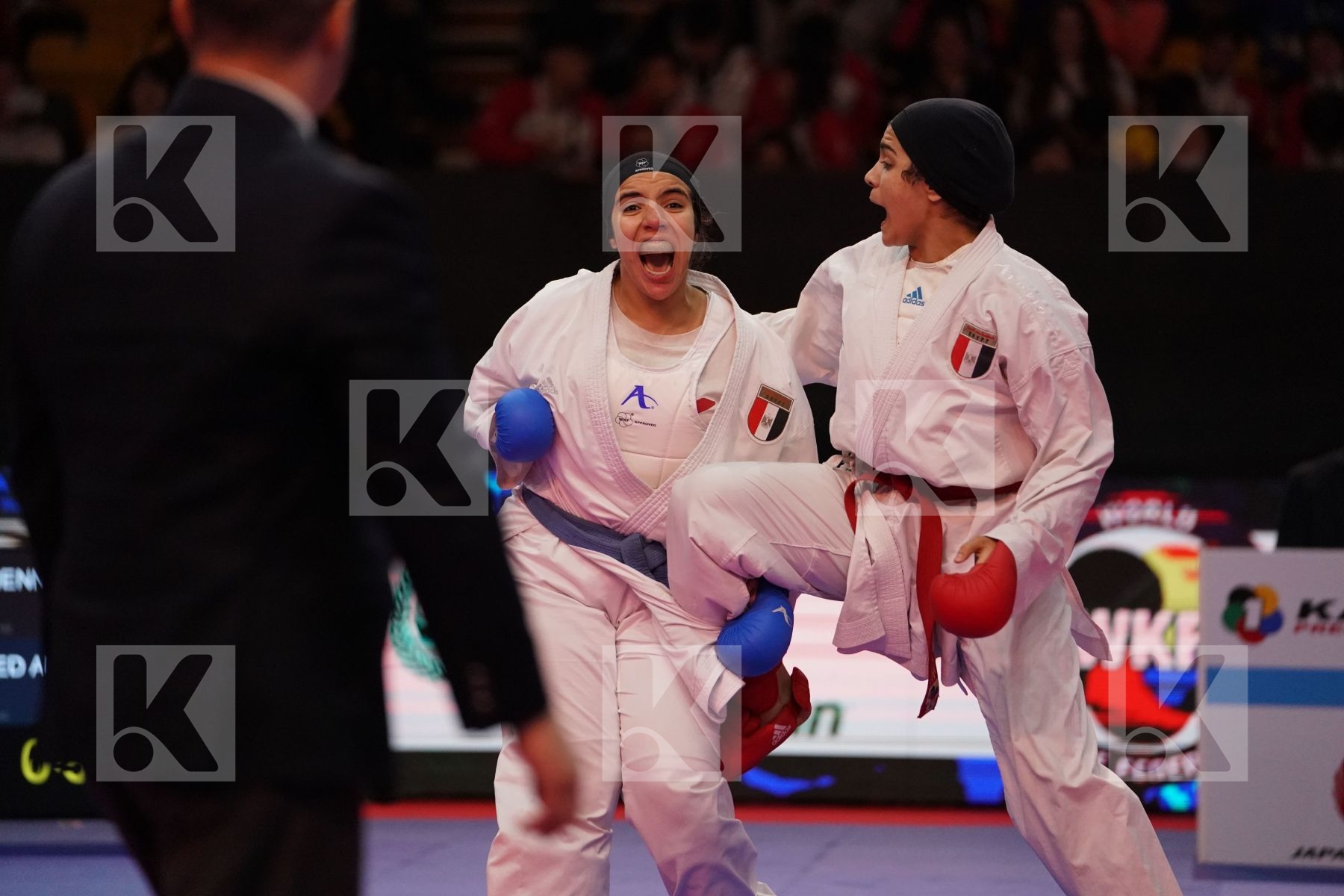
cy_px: 448
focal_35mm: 178
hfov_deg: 11.5
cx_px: 672
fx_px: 6645
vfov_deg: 7.7
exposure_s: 1/1000
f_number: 2.8
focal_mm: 178
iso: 5000
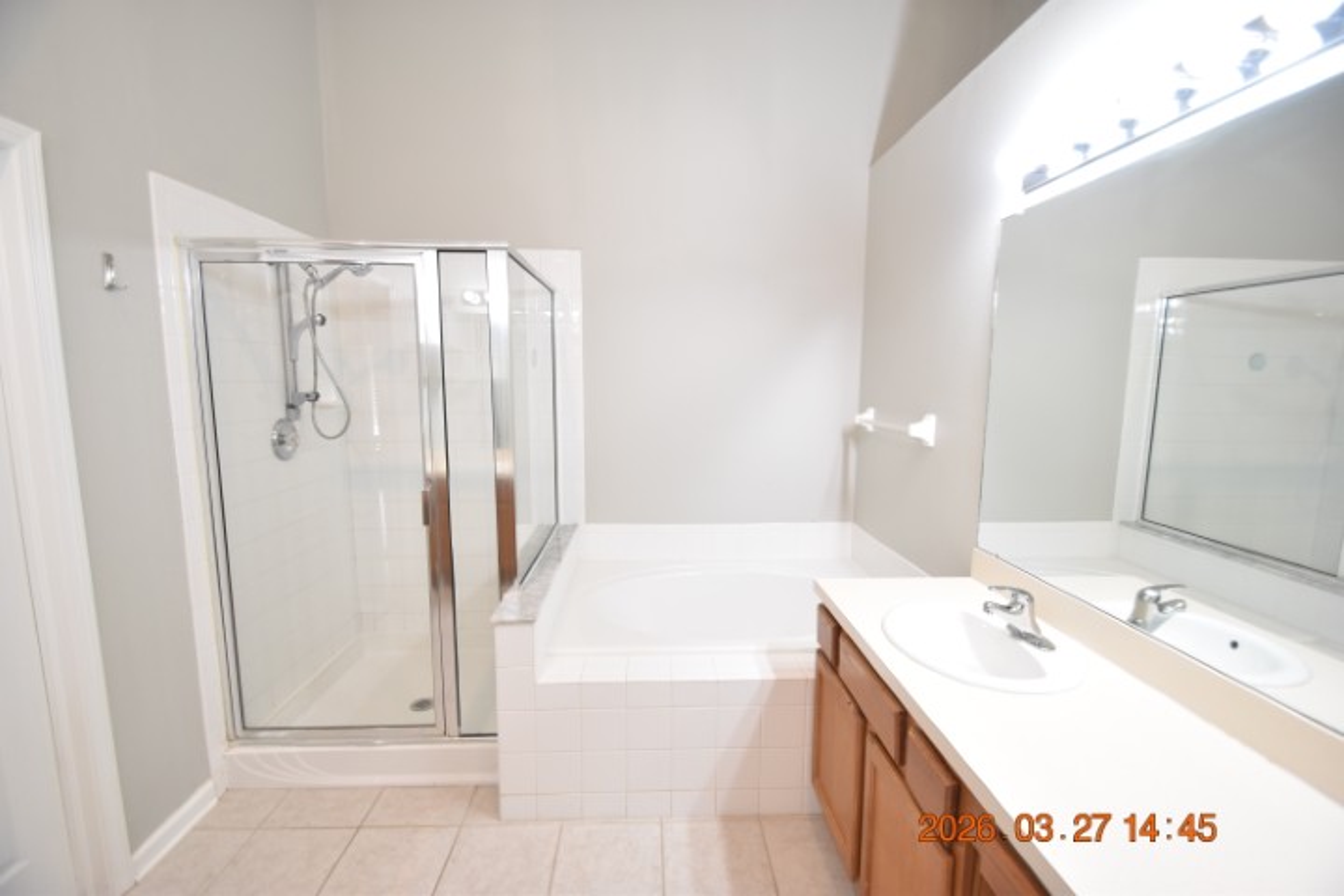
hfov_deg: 100.4
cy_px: 448
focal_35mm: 15
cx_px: 672
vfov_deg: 77.3
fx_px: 560
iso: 800
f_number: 3.5
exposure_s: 1/45
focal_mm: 10
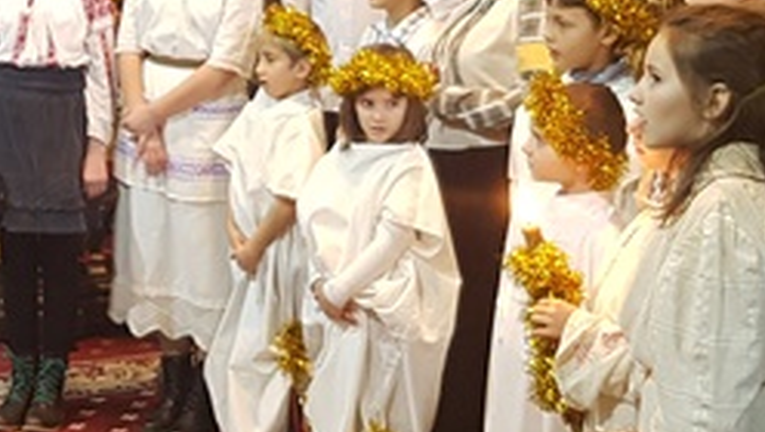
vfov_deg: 13.3
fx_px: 1827
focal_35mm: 90
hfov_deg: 23.0
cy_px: -25
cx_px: 76
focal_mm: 4.2
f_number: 1.7
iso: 200
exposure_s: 1/10
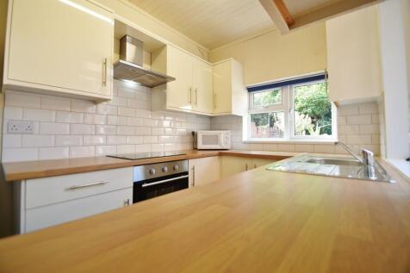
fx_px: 171
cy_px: 136
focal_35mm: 15
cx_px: 205
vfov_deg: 77.3
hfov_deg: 100.4
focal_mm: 10
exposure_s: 1/125
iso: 400
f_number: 5
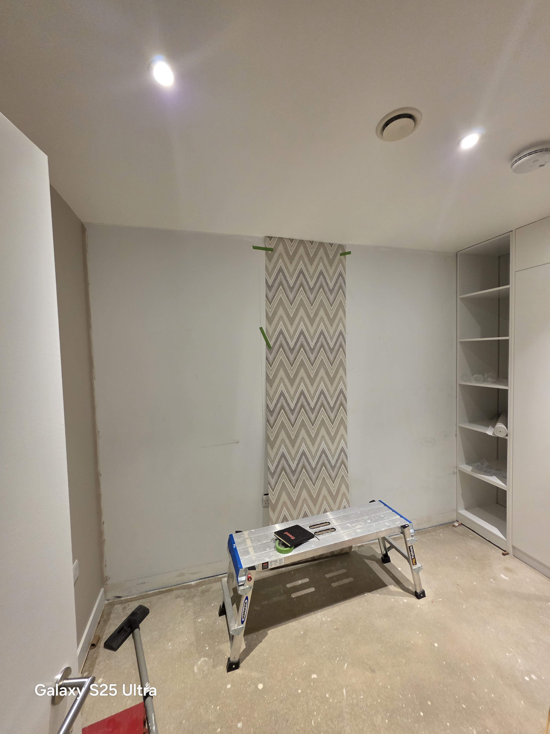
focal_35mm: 13
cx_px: 275
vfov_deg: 106.2
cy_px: 367
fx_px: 275
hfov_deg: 89.9
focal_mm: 2.2
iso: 400
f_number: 1.9
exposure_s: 1/50
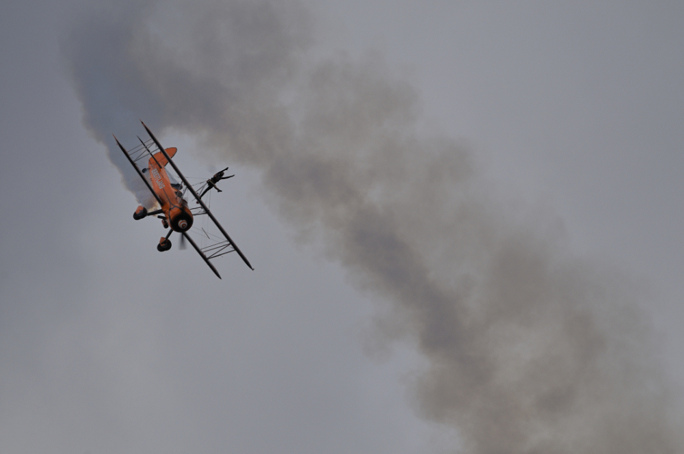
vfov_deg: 3.3
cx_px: 342
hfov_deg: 4.9
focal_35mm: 420
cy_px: 227
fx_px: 7970
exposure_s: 1/800
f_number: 10
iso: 200
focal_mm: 280
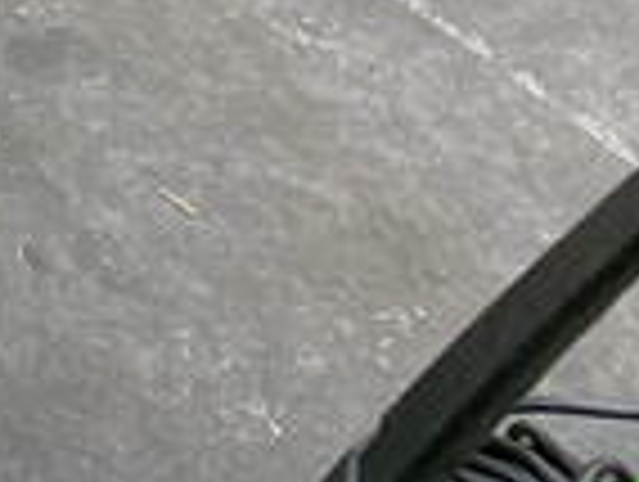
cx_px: -783
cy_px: -523
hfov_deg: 13.4
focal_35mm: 117
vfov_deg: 11.3
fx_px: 2163
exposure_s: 1/60
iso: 125
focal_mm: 4.25
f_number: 1.8
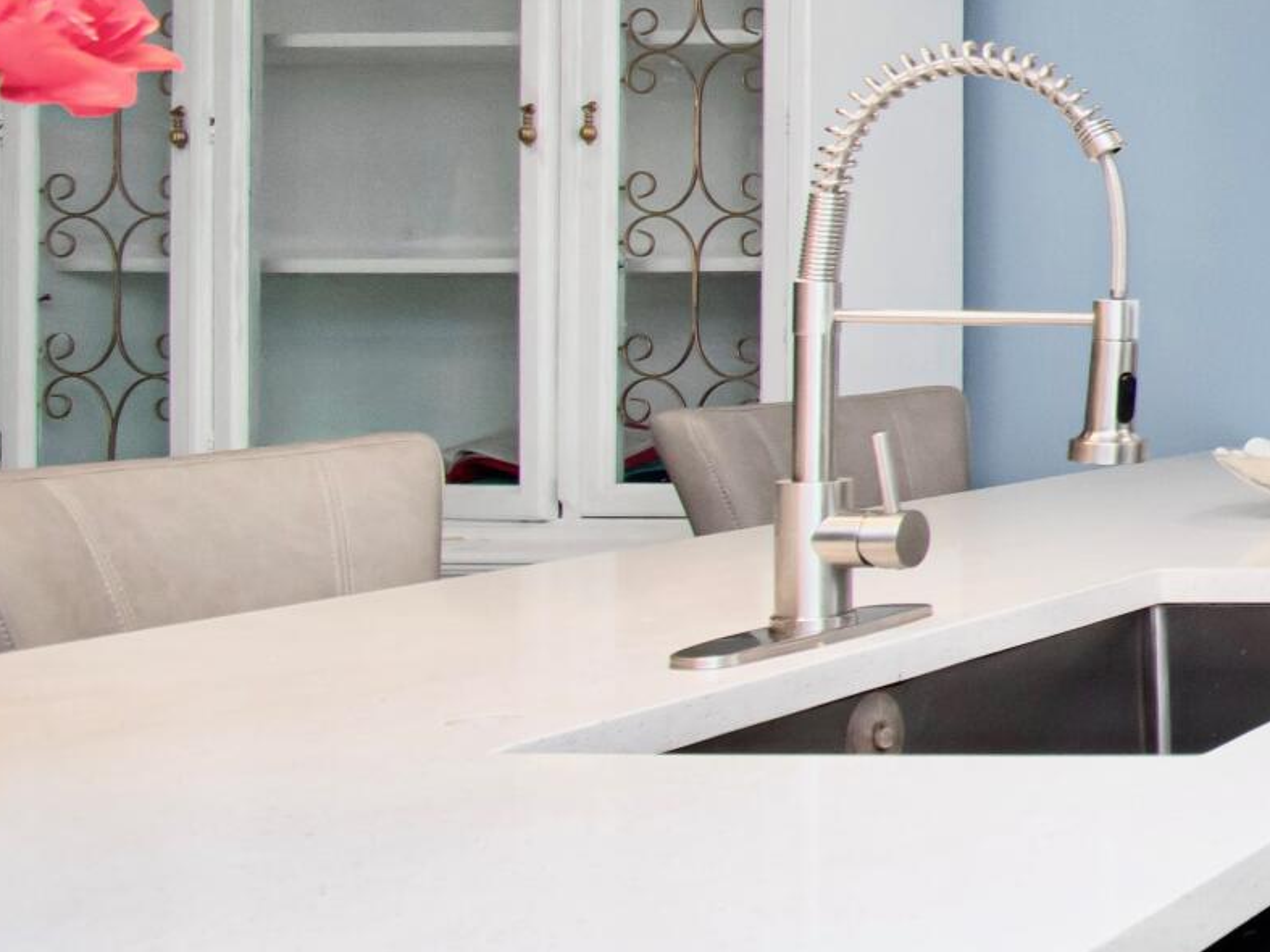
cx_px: 2145
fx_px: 2018
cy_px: 255
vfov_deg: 26.3
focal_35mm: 55
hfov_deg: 23.3
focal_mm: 10
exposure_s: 1/125
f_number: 5.6
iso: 800
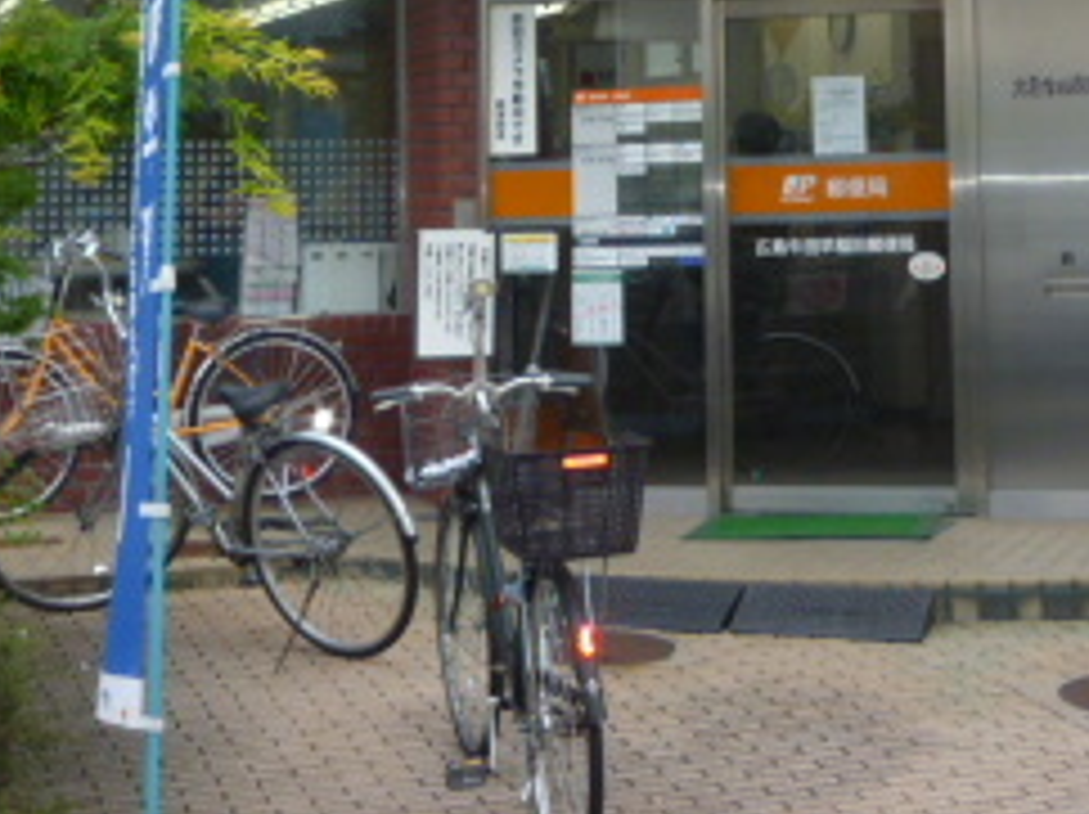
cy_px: -225
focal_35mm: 82
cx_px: 810
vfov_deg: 17.0
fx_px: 2577
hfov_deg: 23.6
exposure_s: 1/200
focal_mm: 5.5
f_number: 4
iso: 100
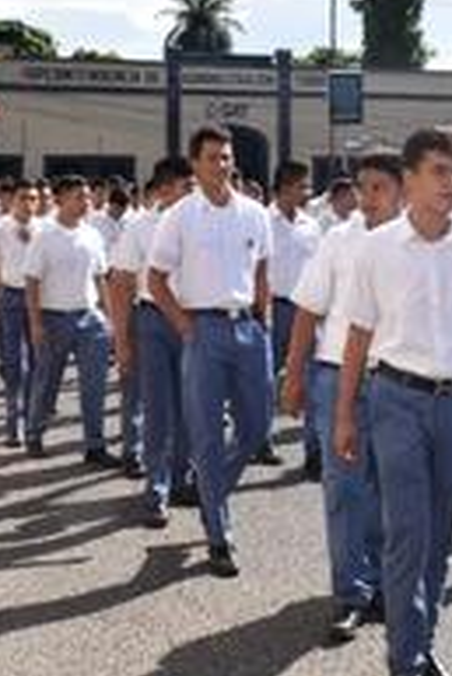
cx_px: 245
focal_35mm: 70
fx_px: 1316
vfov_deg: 28.3
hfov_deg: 19.5
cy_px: 144
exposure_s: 1/200
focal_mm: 18
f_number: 22
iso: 800
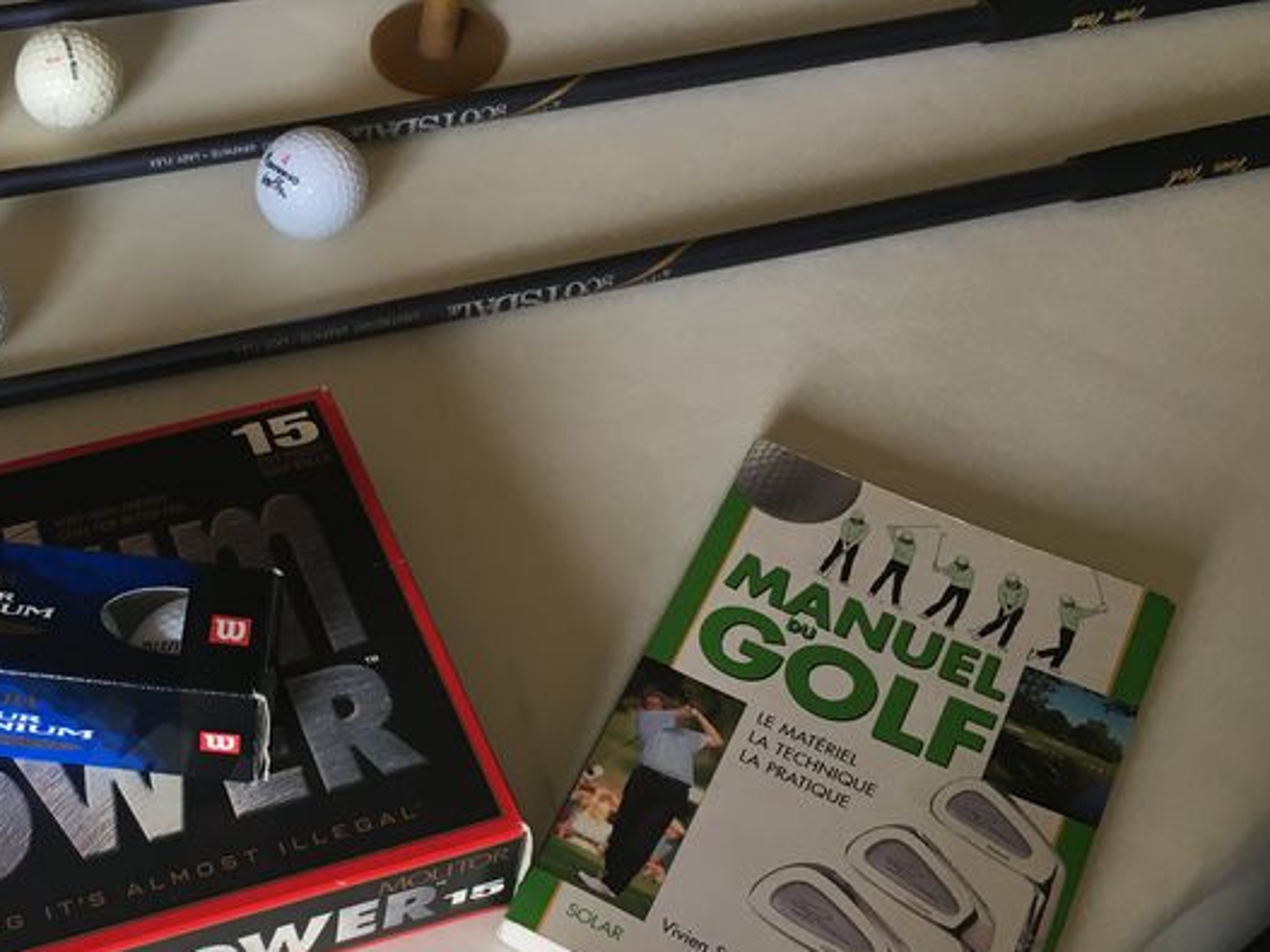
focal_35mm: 55
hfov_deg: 33.5
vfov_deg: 26.5
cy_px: 516
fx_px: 2017
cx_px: 190
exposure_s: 1/33
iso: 25
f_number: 2.2
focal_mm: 4.15
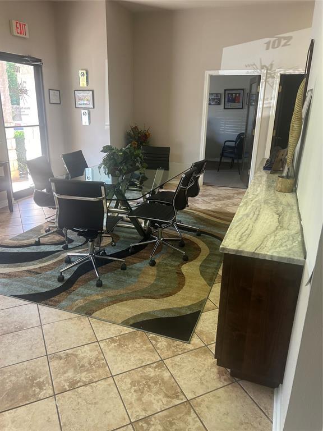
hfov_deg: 53.1
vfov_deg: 67.3
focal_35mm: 26
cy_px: 216
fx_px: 323
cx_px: 162
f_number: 1.5
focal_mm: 5.7
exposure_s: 1/120
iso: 125
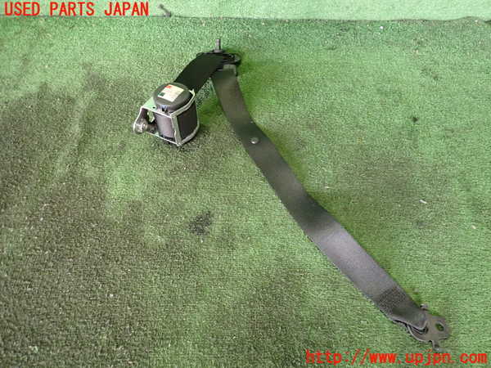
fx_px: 355
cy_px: 184
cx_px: 246
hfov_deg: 69.4
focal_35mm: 25
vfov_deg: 54.9
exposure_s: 1/30
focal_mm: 4.5
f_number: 2
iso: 400
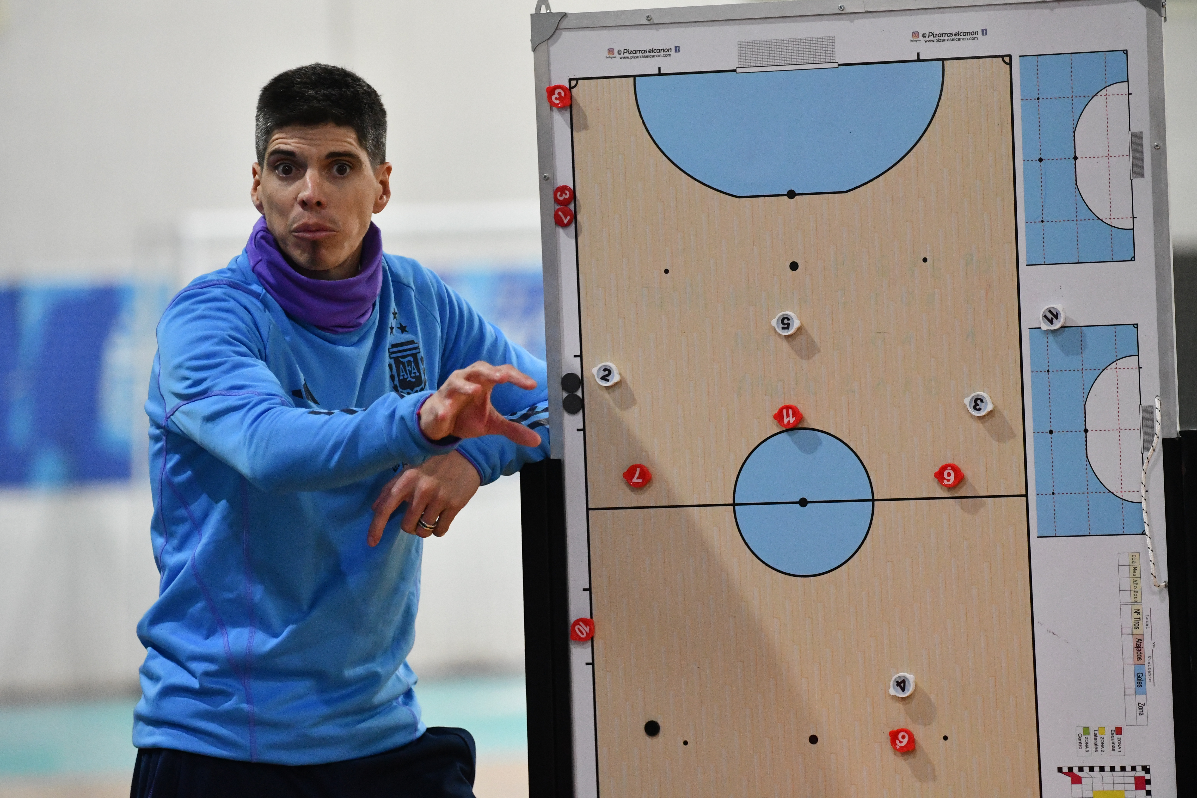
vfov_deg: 6.1
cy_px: 399
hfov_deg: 9.1
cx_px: 598
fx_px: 7481
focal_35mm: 225
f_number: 2.8
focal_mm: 150
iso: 2500
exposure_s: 1/640
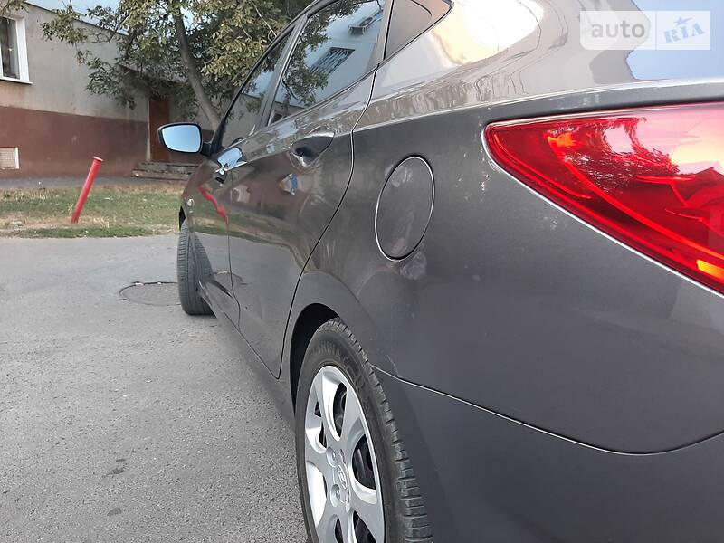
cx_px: 362
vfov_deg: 53.1
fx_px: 544
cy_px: 272
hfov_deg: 67.3
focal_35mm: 26
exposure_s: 1/100
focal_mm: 3.9
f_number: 1.7
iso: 50
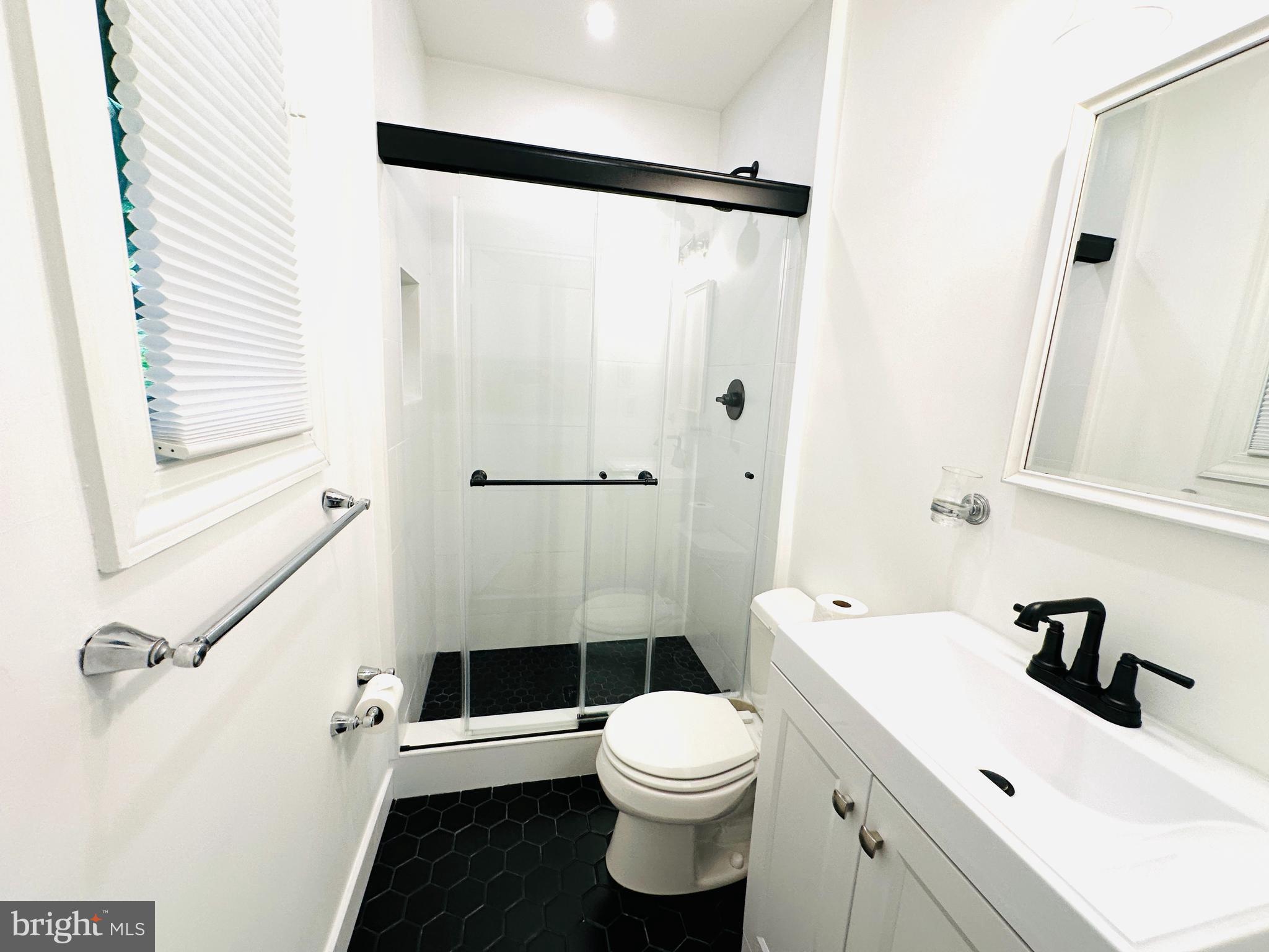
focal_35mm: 14
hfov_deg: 102.1
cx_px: 634
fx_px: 513
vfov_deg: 85.7
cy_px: 476
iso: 125
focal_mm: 2.22
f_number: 2.2
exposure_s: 1/120
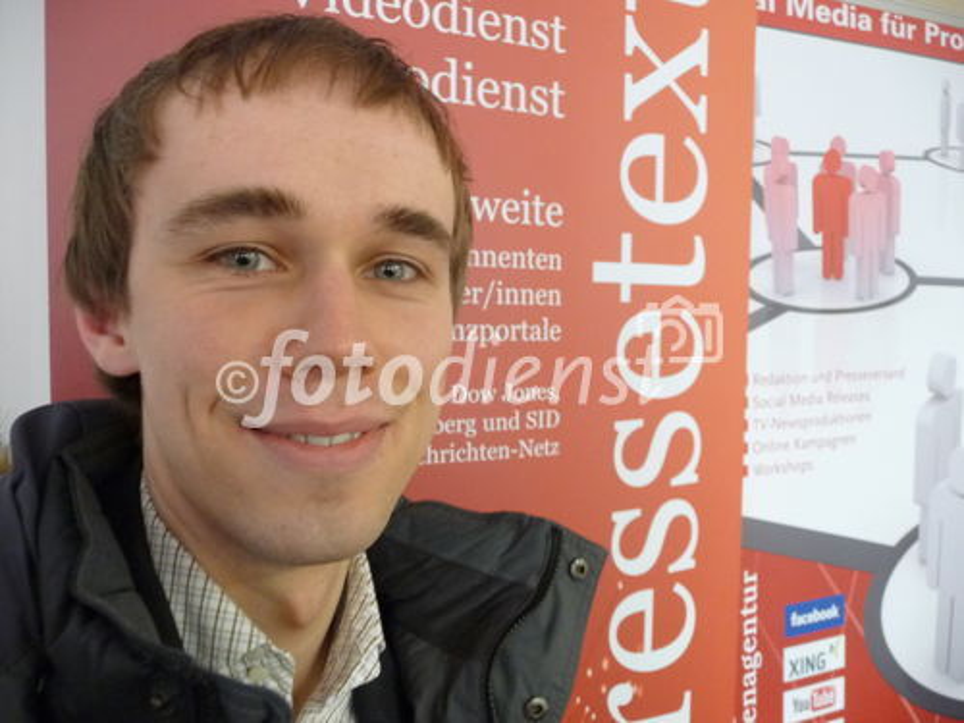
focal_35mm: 28
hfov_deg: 63.4
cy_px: 362
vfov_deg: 49.7
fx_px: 780
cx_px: 482
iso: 400
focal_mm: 4.7
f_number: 3.3
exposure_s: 1/10
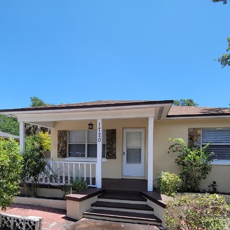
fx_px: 165
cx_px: 107
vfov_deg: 67.3
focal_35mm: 22
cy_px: 157
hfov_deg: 69.5
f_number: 2.2
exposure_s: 1/984
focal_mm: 2.2
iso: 50
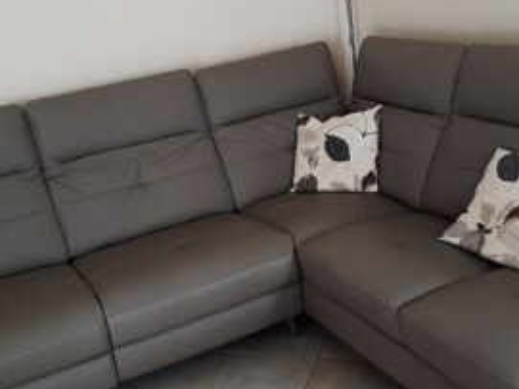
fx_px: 689
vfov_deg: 31.5
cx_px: 245
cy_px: 215
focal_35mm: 46
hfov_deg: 41.2
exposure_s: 1/100
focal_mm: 3.93
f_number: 1.7
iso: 50
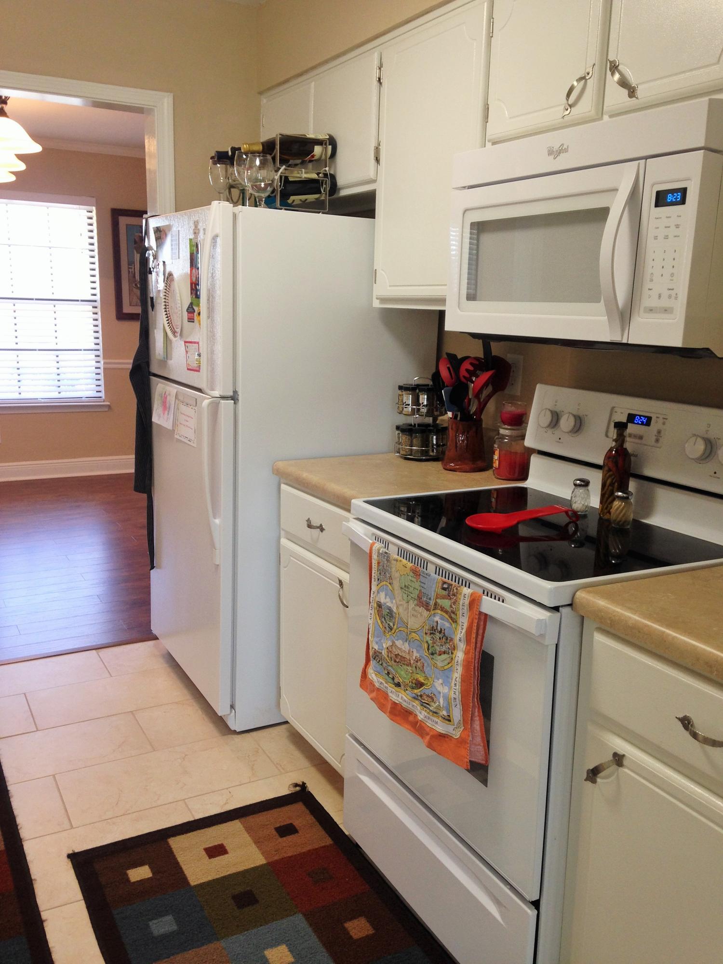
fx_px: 919
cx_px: 362
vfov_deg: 55.4
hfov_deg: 42.9
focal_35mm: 33
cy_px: 482
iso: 64
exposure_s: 1/20
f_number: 2.4
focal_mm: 4.12
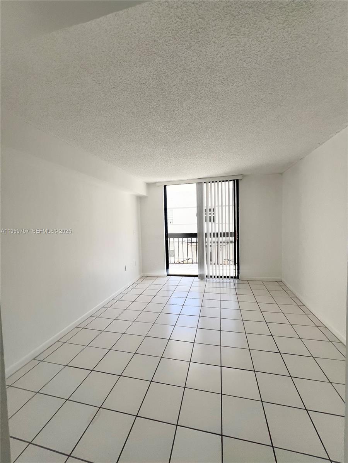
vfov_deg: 106.2
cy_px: 232
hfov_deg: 89.9
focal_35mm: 13
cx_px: 174
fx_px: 174
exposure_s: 1/396
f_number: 1.8
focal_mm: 1.57
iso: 32
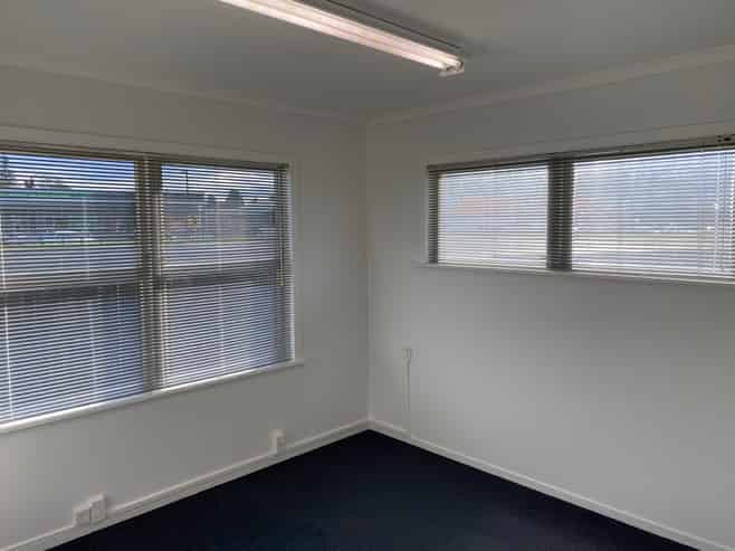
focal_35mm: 26
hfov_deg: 67.3
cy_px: 276
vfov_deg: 53.0
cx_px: 368
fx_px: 552
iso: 32
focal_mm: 4.25
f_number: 1.8
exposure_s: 1/473
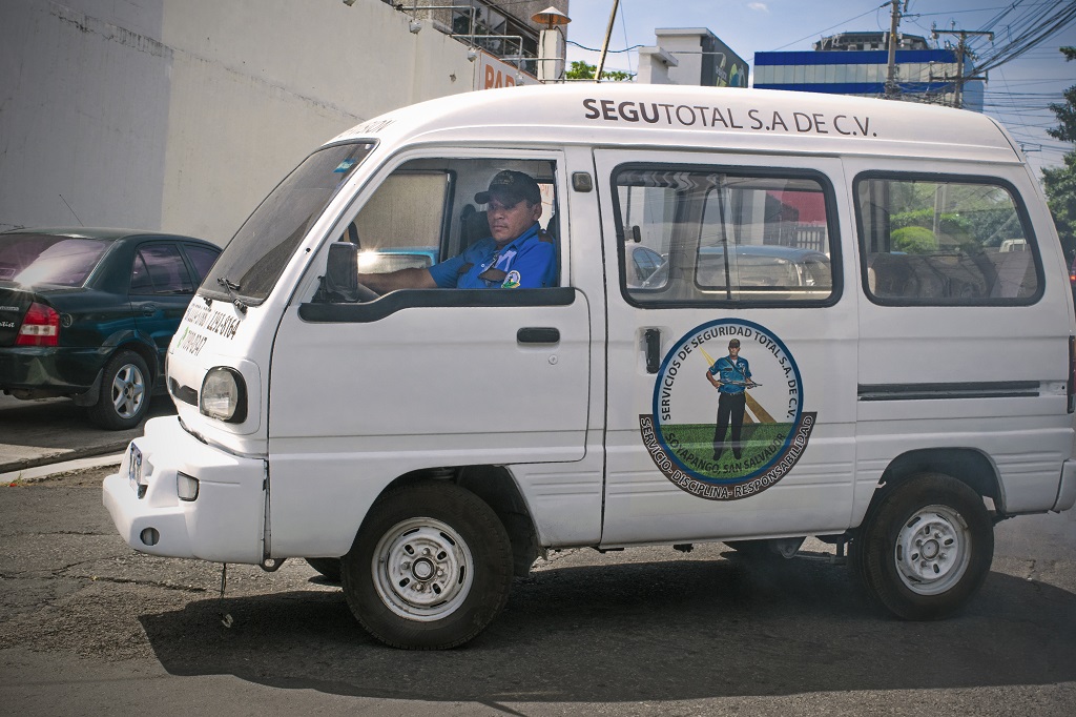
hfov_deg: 41.1
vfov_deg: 28.1
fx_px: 1434
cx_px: 538
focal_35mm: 48
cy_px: 358
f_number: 10
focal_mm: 32
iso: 200
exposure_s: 1/400
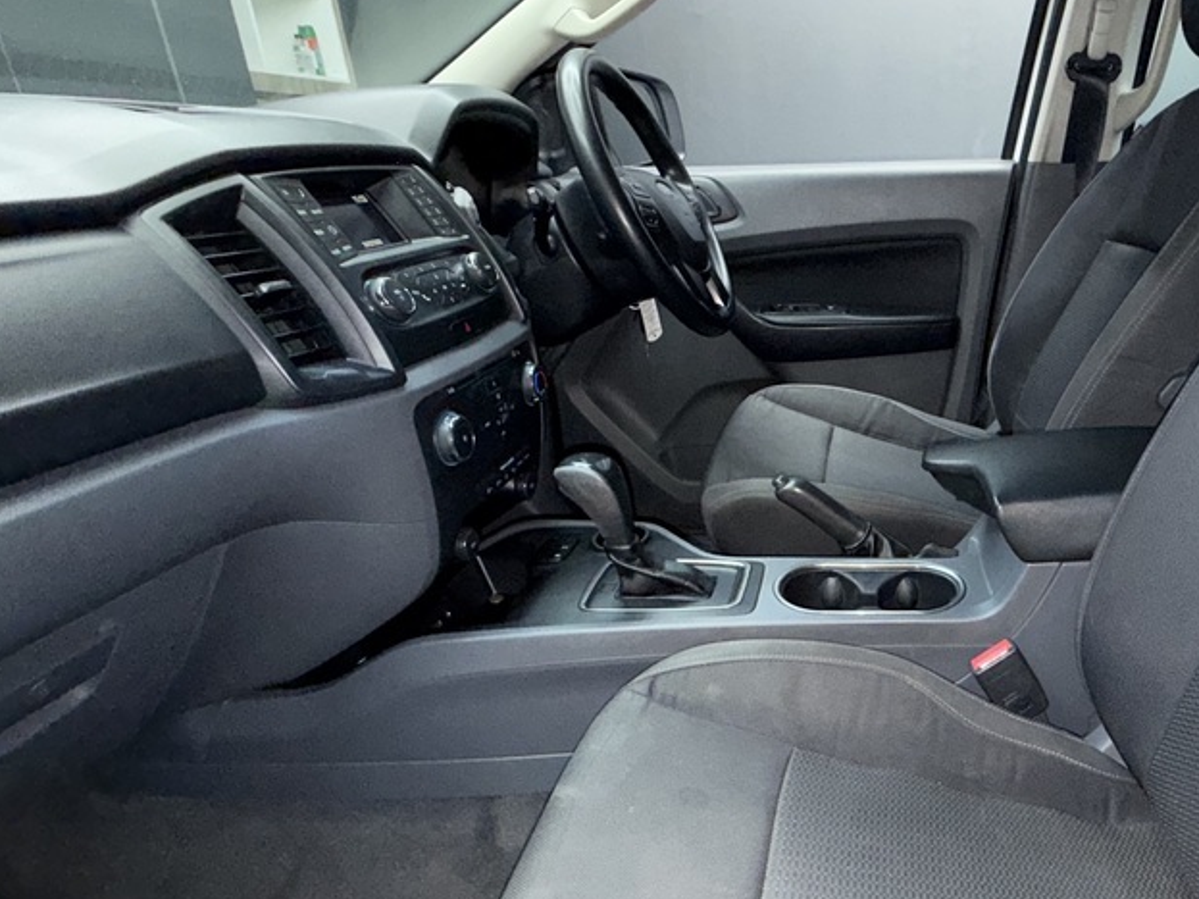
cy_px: 510
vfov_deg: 58.6
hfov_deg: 69.6
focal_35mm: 23
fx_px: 797
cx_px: 881
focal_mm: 2.22
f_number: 2.2
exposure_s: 1/50
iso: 320
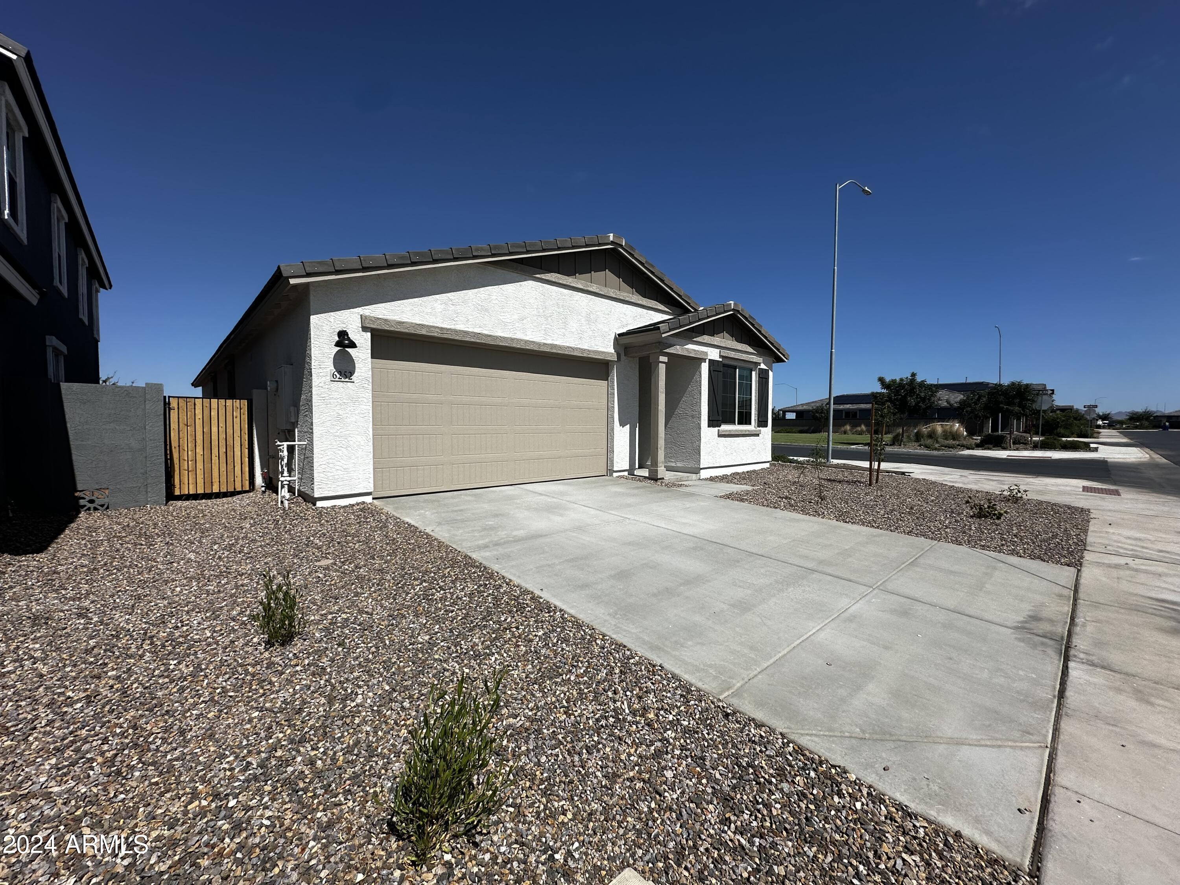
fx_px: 477
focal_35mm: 14
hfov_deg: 102.1
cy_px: 442
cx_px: 590
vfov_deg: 85.7
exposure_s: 1/3861
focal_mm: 2.22
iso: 50
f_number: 2.2
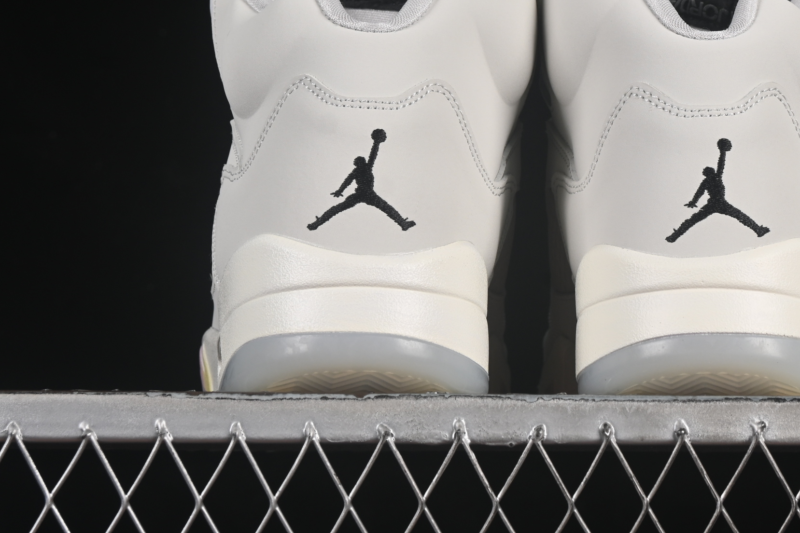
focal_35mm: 126
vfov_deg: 10.9
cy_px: 115
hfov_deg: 16.2
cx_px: 533
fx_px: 2800
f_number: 8
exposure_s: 1/80
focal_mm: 50
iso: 160
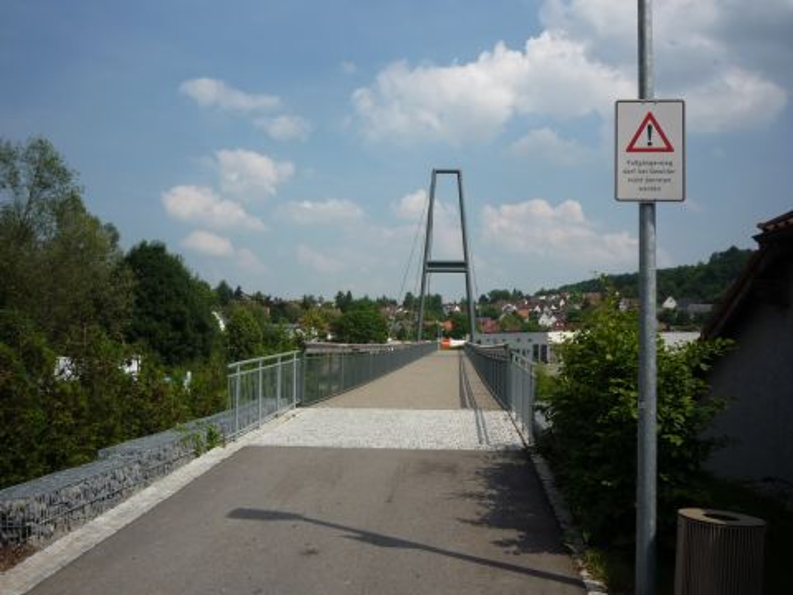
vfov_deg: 44.2
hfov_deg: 56.8
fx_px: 733
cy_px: 298
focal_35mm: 32
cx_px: 396
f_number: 5.6
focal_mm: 5.2
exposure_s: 1/640
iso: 100
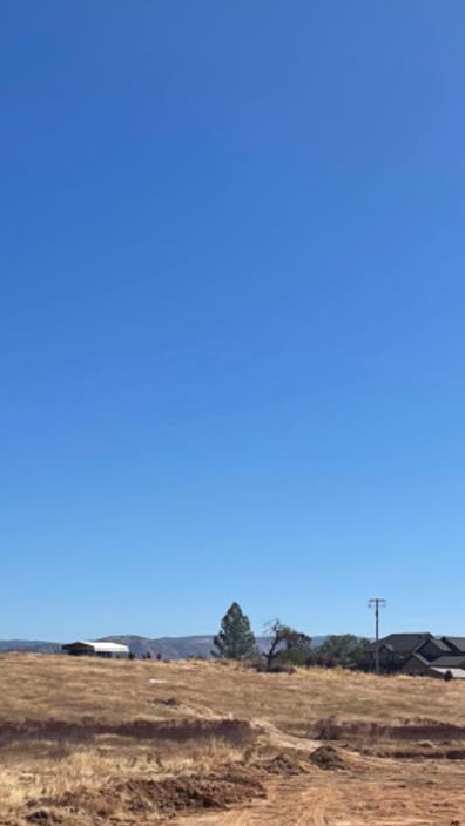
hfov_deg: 20.5
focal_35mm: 58
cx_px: 359
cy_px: 594
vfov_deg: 35.4
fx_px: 1271
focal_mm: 5.1
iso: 32
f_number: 1.6
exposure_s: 1/5917
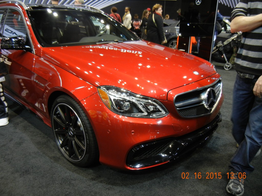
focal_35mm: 30
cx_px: 131
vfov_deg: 46.8
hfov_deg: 60.0
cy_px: 98
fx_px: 227
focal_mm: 5.4
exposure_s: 1/43
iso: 400
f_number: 3.5
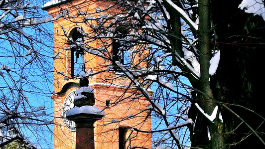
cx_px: 93
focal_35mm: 188
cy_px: 185
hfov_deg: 11.4
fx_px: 1321
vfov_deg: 6.4
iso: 100
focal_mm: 18.1
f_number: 4
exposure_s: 1/817
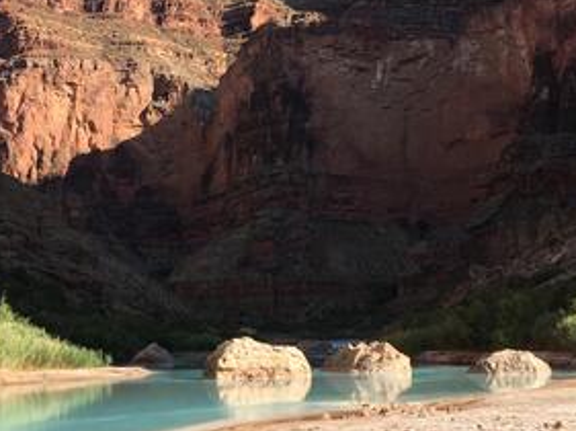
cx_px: 232
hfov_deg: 31.2
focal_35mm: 62
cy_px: 177
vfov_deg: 23.6
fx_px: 1030
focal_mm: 4.15
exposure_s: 1/739
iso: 25
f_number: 2.2
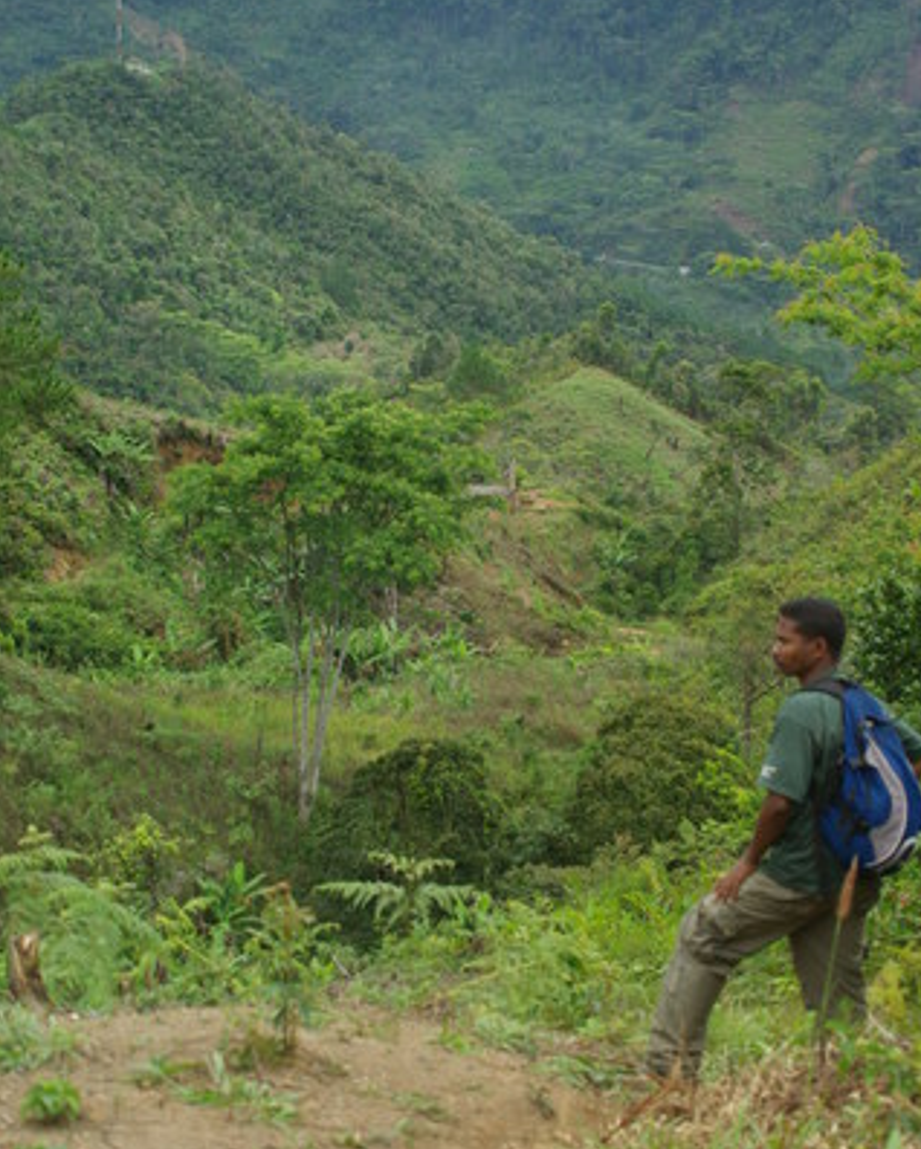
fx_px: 2894
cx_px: 460
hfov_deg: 18.1
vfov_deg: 22.5
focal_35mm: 85
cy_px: 518
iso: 100
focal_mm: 50
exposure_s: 1/180
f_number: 6.7
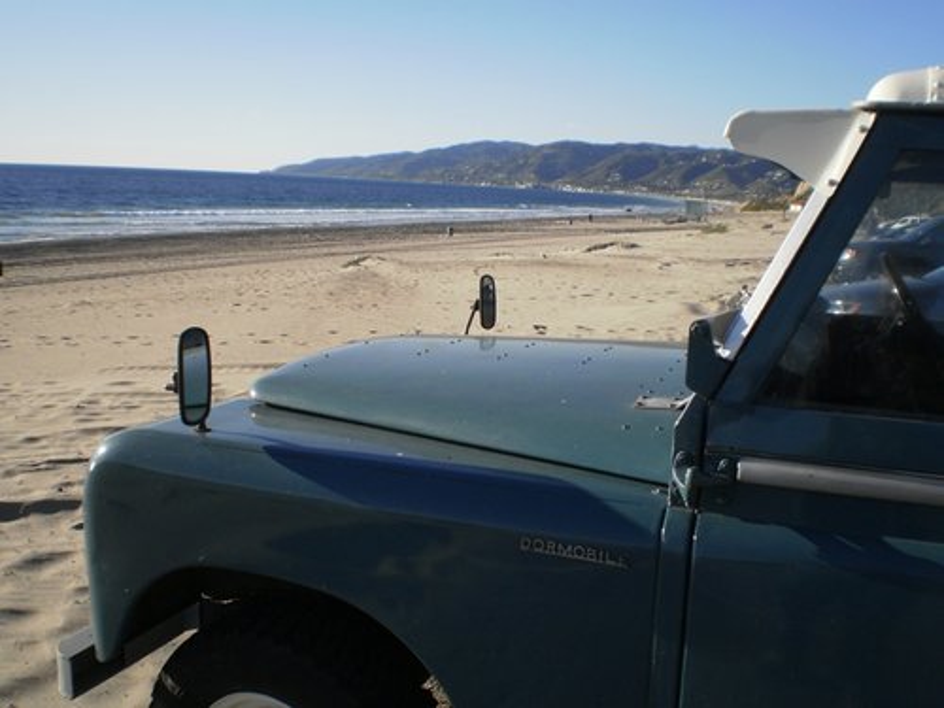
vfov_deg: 39.7
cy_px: 354
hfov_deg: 51.4
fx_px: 982
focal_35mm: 36
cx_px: 472
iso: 100
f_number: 4.6
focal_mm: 6.3
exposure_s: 1/500
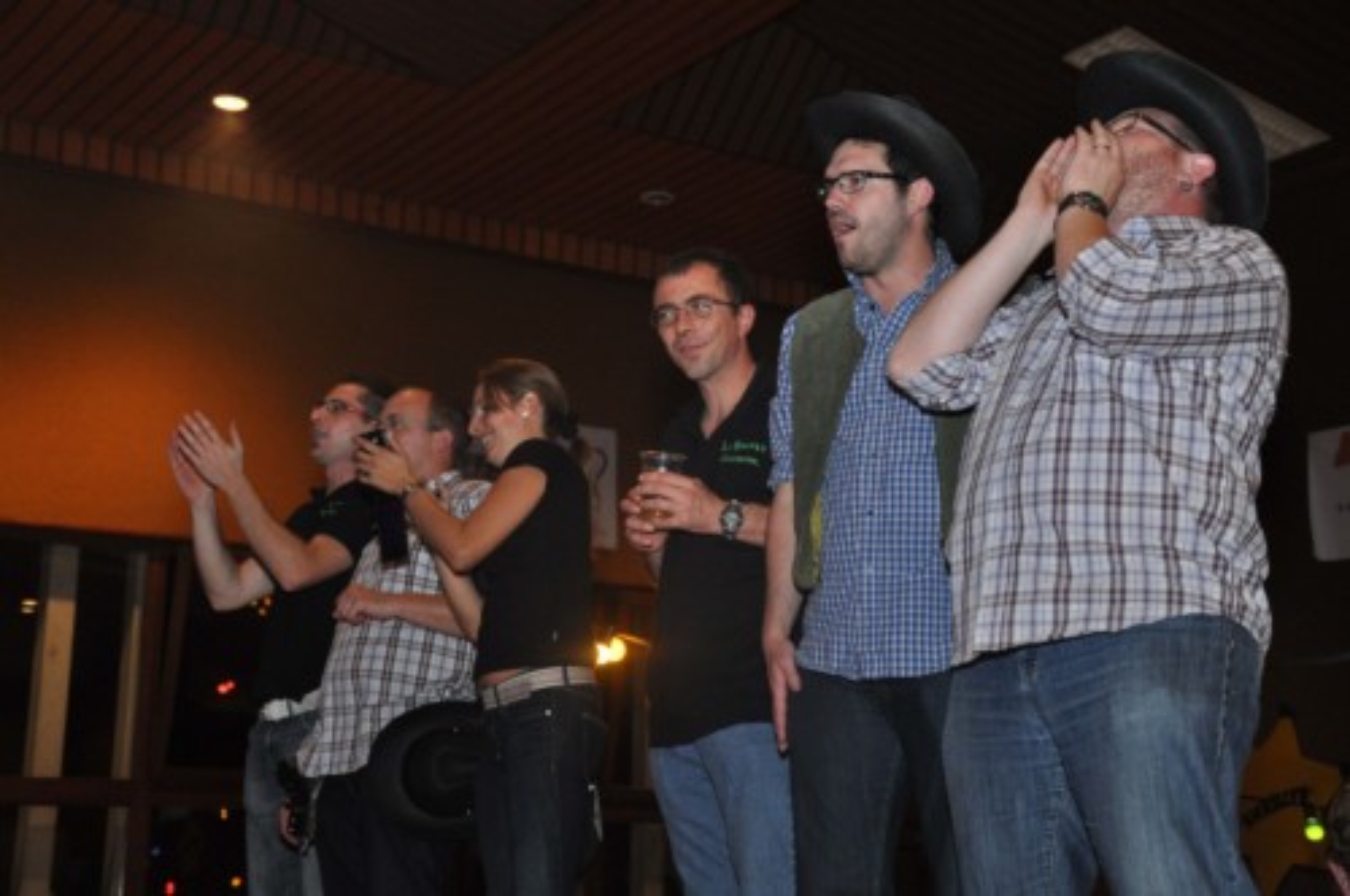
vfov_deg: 22.6
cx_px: 675
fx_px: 2247
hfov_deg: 33.4
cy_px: 448
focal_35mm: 60
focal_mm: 40
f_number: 4.5
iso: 800
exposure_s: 1/60
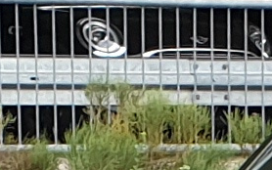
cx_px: 486
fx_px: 882
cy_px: 161
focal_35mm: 119
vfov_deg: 10.9
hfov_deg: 15.2
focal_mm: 4.3
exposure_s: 1/50
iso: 50
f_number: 2.4
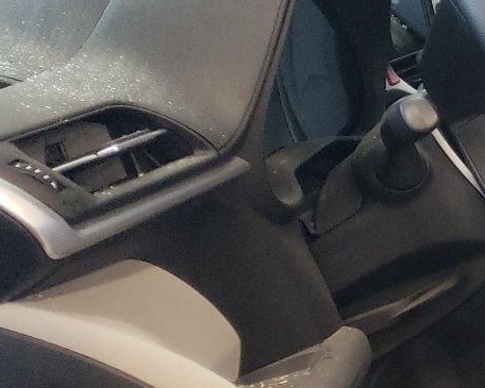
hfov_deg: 18.6
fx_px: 1278
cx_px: 763
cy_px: 215
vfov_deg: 17.3
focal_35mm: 89
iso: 183
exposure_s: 1/60.2
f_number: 1.5
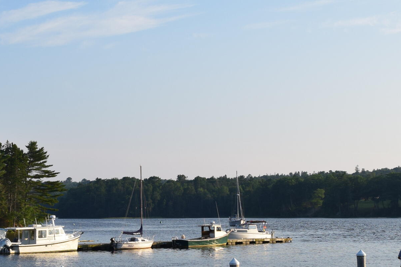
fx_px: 1038
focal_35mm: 93
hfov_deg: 21.9
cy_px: 173
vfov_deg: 14.6
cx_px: 220
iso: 400
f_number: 11
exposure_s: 1/500
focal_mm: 25
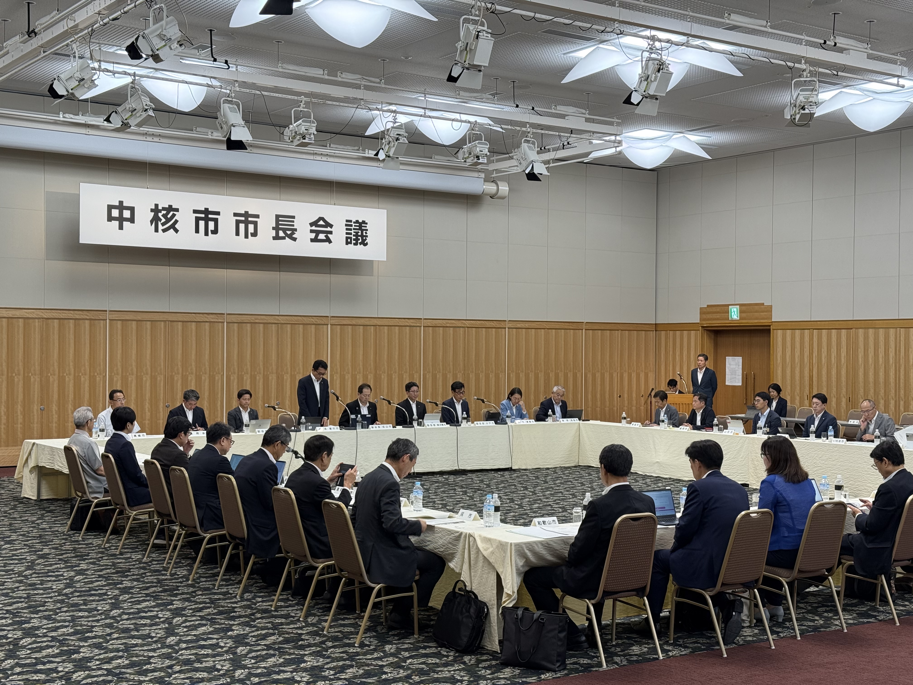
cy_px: 342
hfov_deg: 39.7
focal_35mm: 48
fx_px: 1266
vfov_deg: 30.3
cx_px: 456
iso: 100
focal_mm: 6.76
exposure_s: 1/104
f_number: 1.78
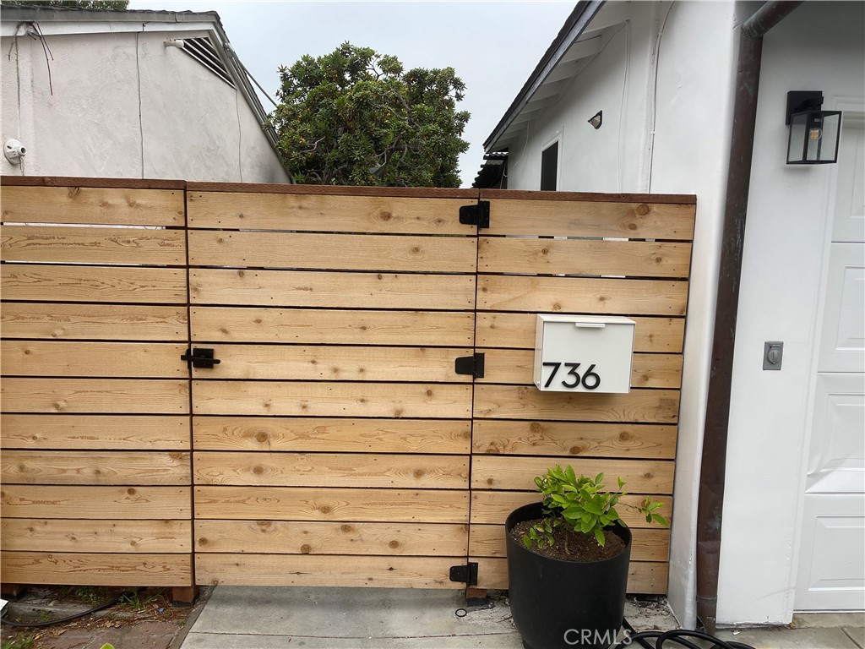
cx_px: 432
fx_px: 650
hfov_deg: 67.3
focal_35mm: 26
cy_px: 324
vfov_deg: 53.1
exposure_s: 1/548
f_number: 1.6
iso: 50
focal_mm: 5.1
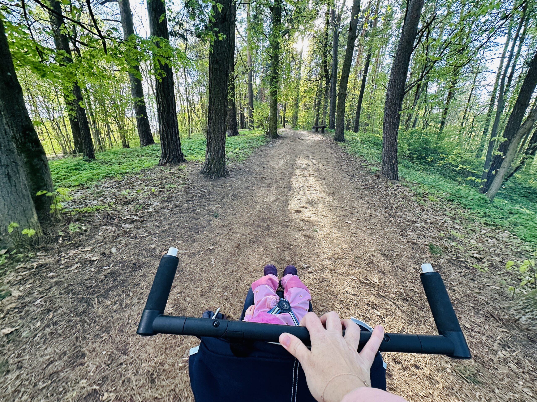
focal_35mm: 14
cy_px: 201
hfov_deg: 102.1
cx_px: 268
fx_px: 217
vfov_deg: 85.7
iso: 80
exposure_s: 1/99
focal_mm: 2.22
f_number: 2.2
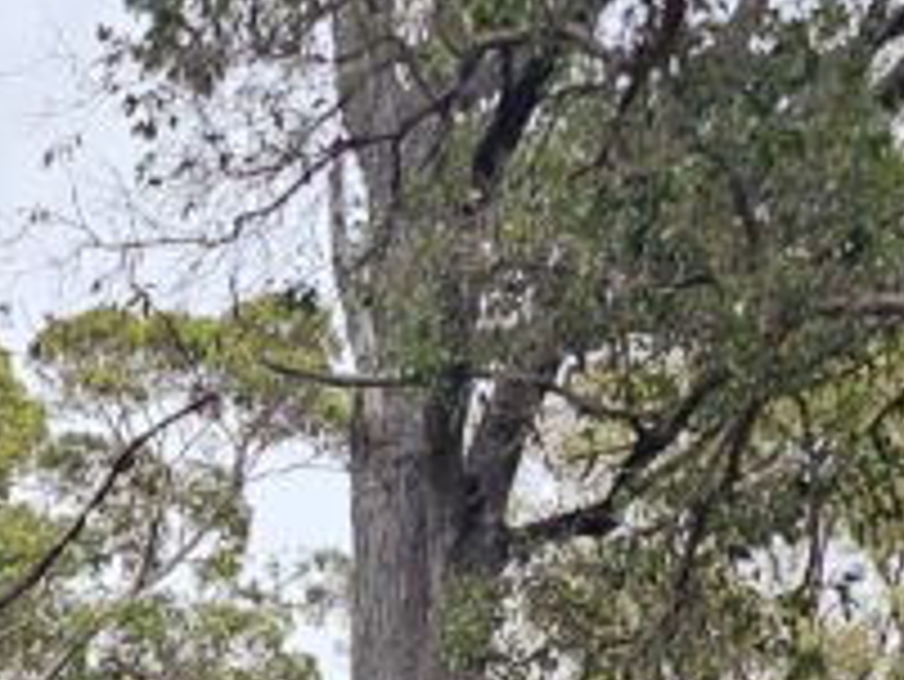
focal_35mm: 117
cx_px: -13
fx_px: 3057
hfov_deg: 16.5
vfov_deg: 11.4
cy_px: 1392
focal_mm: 6.3
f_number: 1.7
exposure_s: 1/315
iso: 10
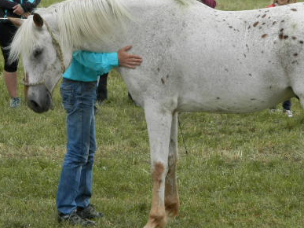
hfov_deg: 7.8
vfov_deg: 5.9
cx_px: 134
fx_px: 2221
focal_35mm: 253
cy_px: 84
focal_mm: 27.4
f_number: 4.9
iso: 80
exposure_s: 1/320
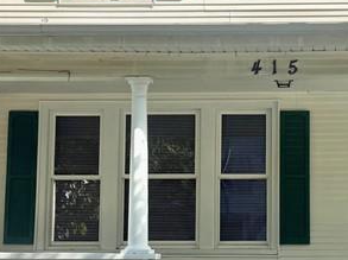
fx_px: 843
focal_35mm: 84
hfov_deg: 23.0
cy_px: 156
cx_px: 277
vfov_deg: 17.5
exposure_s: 1/3279
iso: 80
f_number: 1.78
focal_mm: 6.76
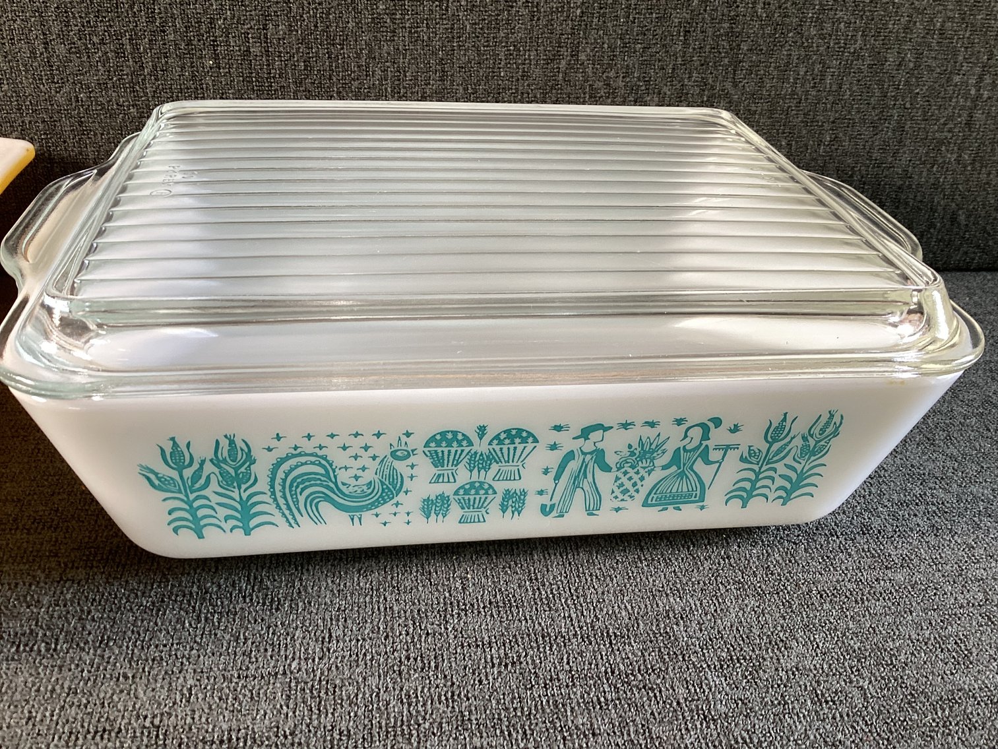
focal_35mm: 31
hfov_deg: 58.3
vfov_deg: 45.4
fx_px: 894
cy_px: 374
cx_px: 499
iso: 64
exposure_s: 1/50
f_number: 2.4
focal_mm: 3.3
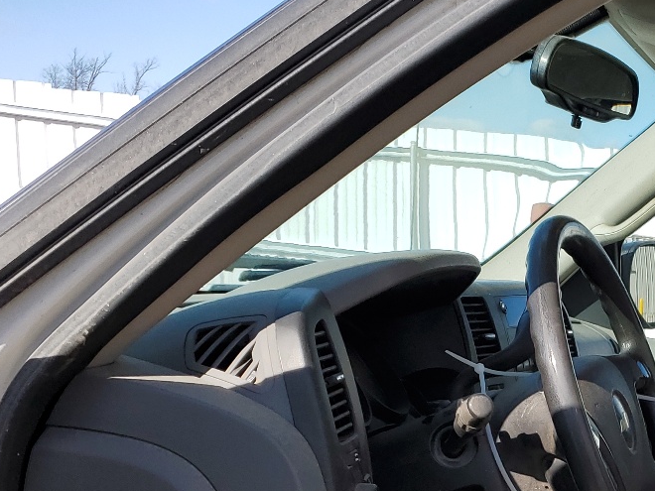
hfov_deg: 28.5
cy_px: 545
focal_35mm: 63
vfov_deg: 22.0
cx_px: 684
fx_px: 1192
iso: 50
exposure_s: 1/2000
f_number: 1.5
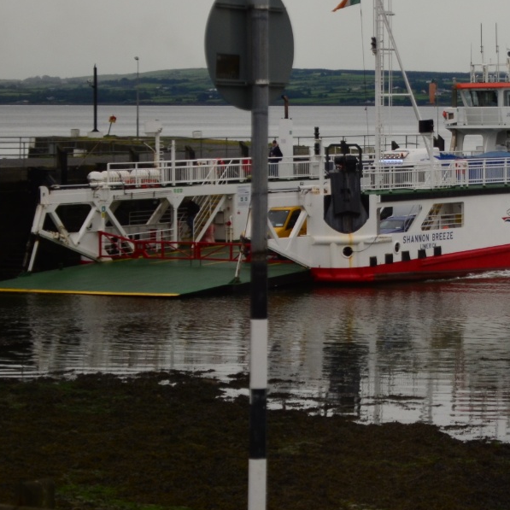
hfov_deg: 11.5
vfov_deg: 11.6
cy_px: 93
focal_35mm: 150
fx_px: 2500
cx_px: 525
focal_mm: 44
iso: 320
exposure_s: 1/250
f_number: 4.2
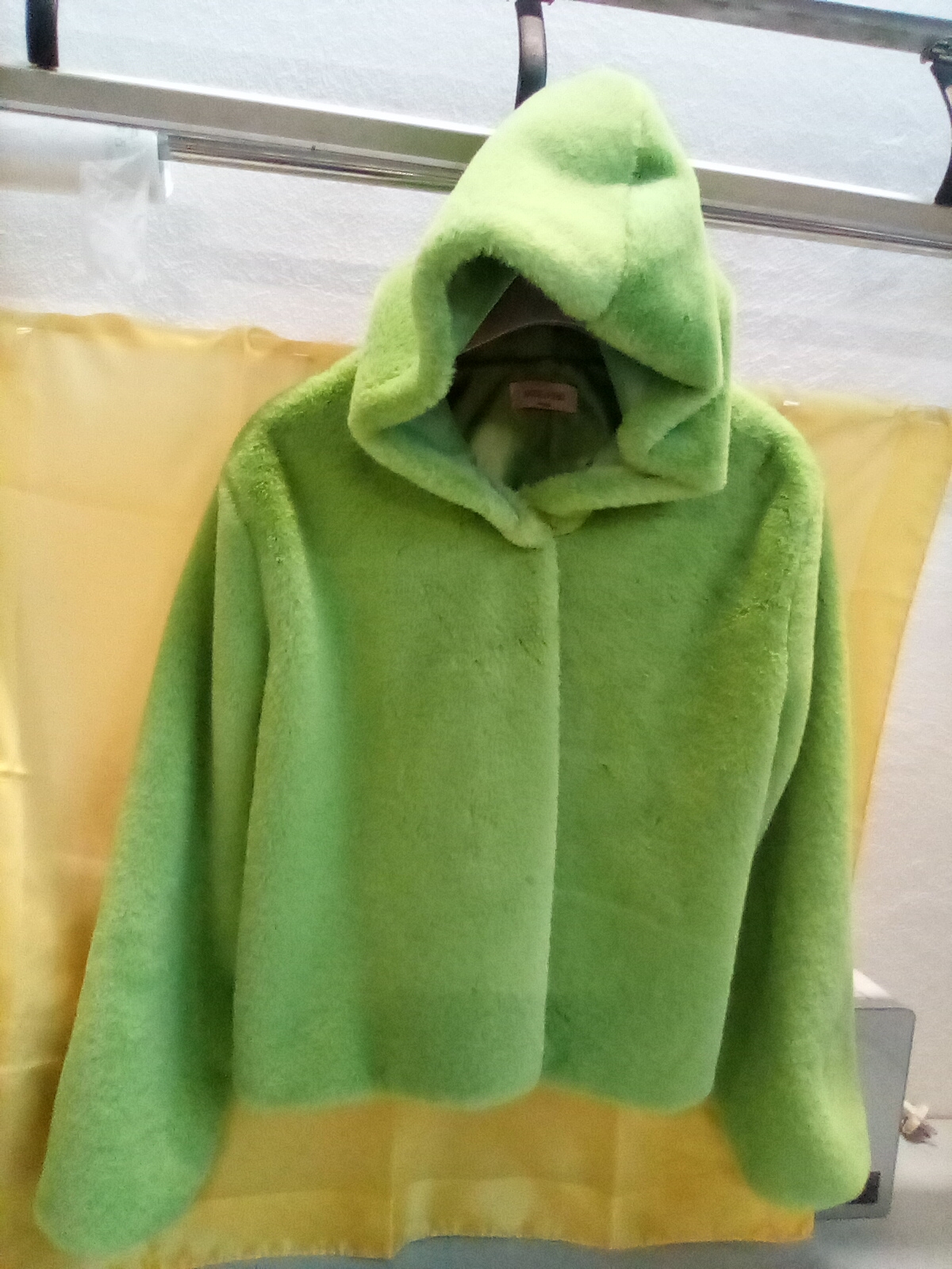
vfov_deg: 63.4
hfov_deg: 49.7
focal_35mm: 28
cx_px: 476
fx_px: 1027
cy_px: 634
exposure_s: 1/25
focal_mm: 2.27
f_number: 2.2
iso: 293
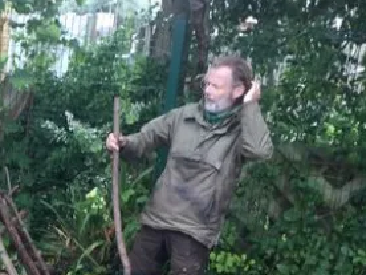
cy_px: 251
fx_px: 856
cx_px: -77
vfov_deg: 17.9
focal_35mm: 81
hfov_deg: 22.2
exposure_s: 1/100
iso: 32
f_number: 2.4
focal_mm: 3.3
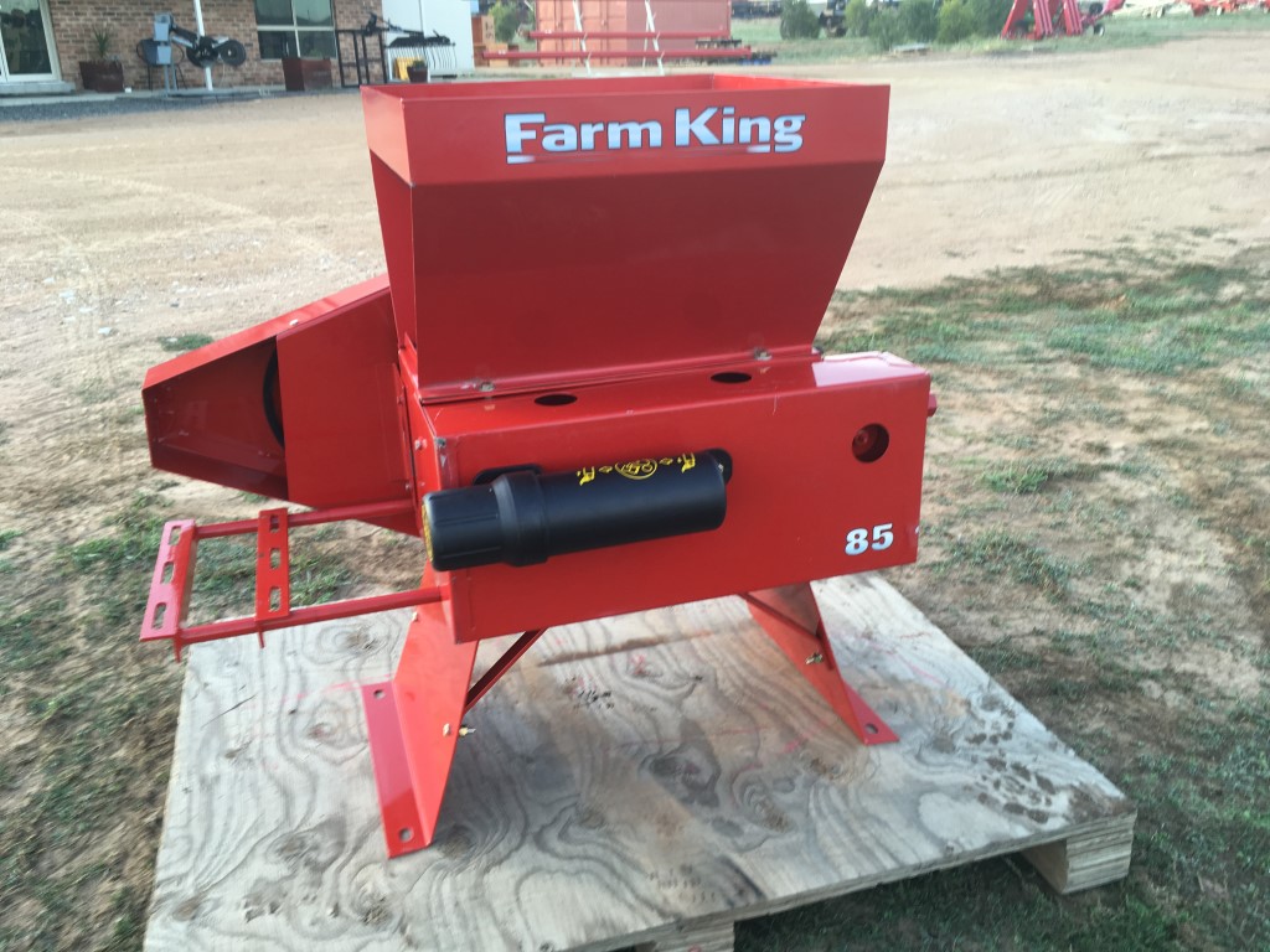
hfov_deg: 61.7
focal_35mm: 29
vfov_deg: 48.2
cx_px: 635
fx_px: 1064
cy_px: 476
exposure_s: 1/50
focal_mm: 4.15
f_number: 2.2
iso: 25
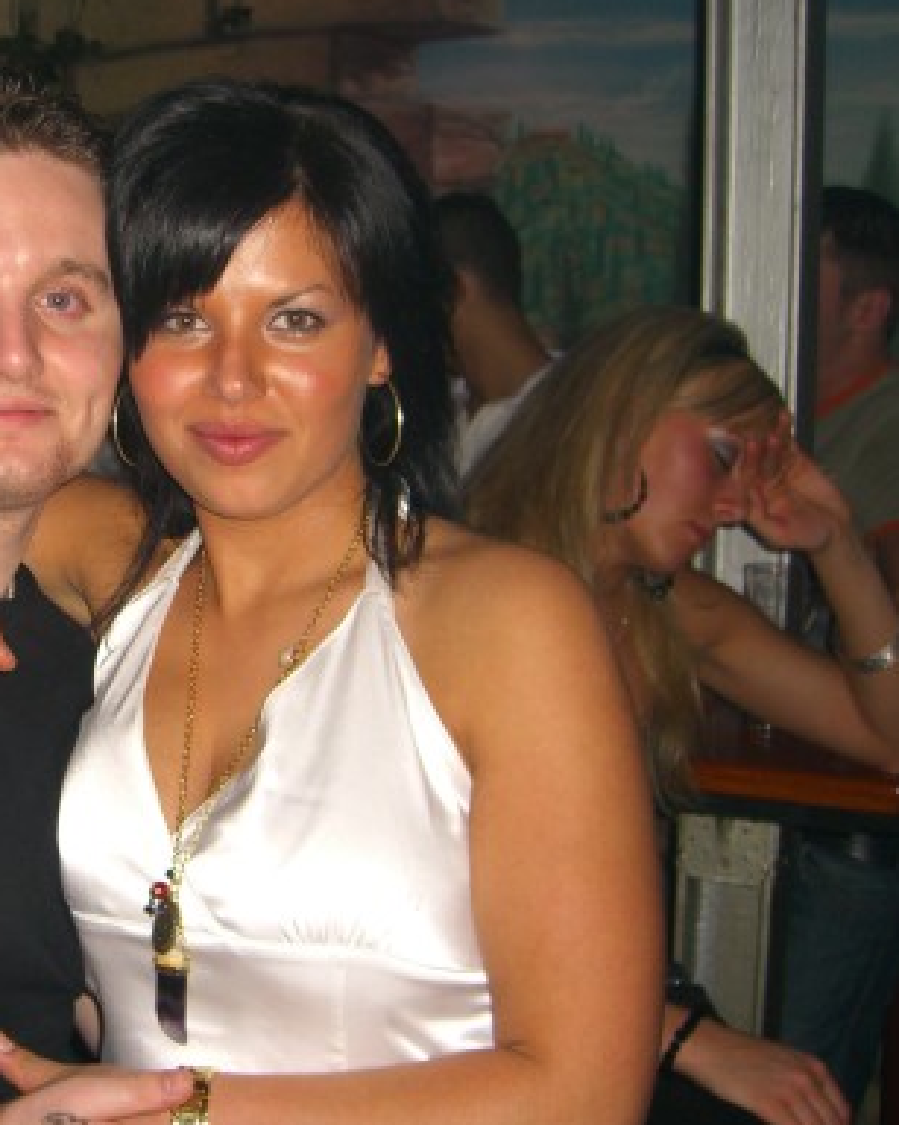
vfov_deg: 32.5
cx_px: 79
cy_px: 539
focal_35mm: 58
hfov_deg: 25.4
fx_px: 1930
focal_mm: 7.9
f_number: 2.8
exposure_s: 1/60
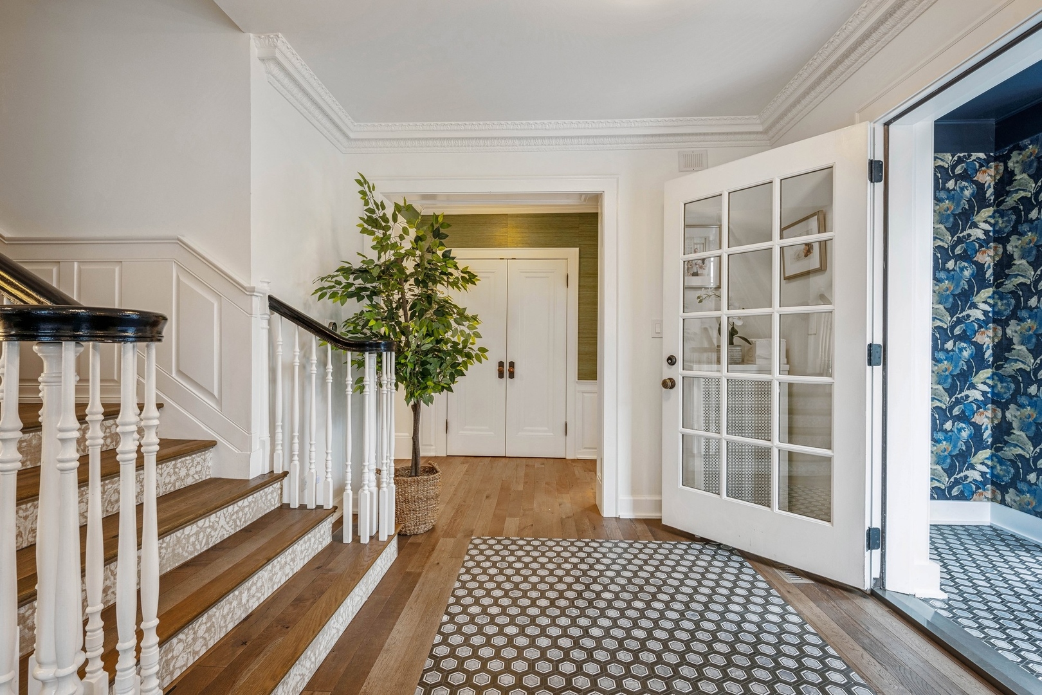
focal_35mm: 16
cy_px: 348
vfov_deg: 73.7
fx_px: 463
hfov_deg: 96.7
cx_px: 521
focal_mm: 16
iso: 200
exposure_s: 1/2
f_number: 9.5
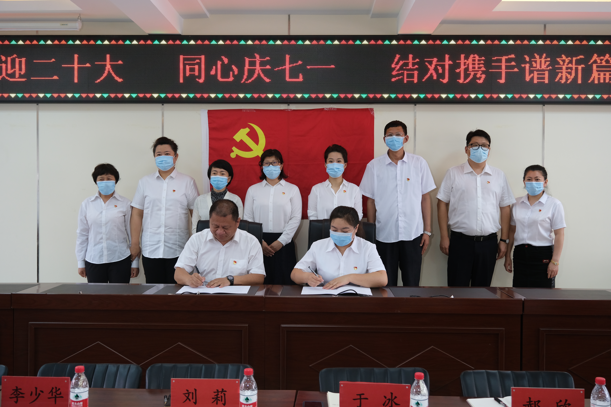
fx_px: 628
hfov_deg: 51.9
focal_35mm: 37
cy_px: 204
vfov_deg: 35.9
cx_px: 306
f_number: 4
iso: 640
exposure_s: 1/38
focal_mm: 24.7
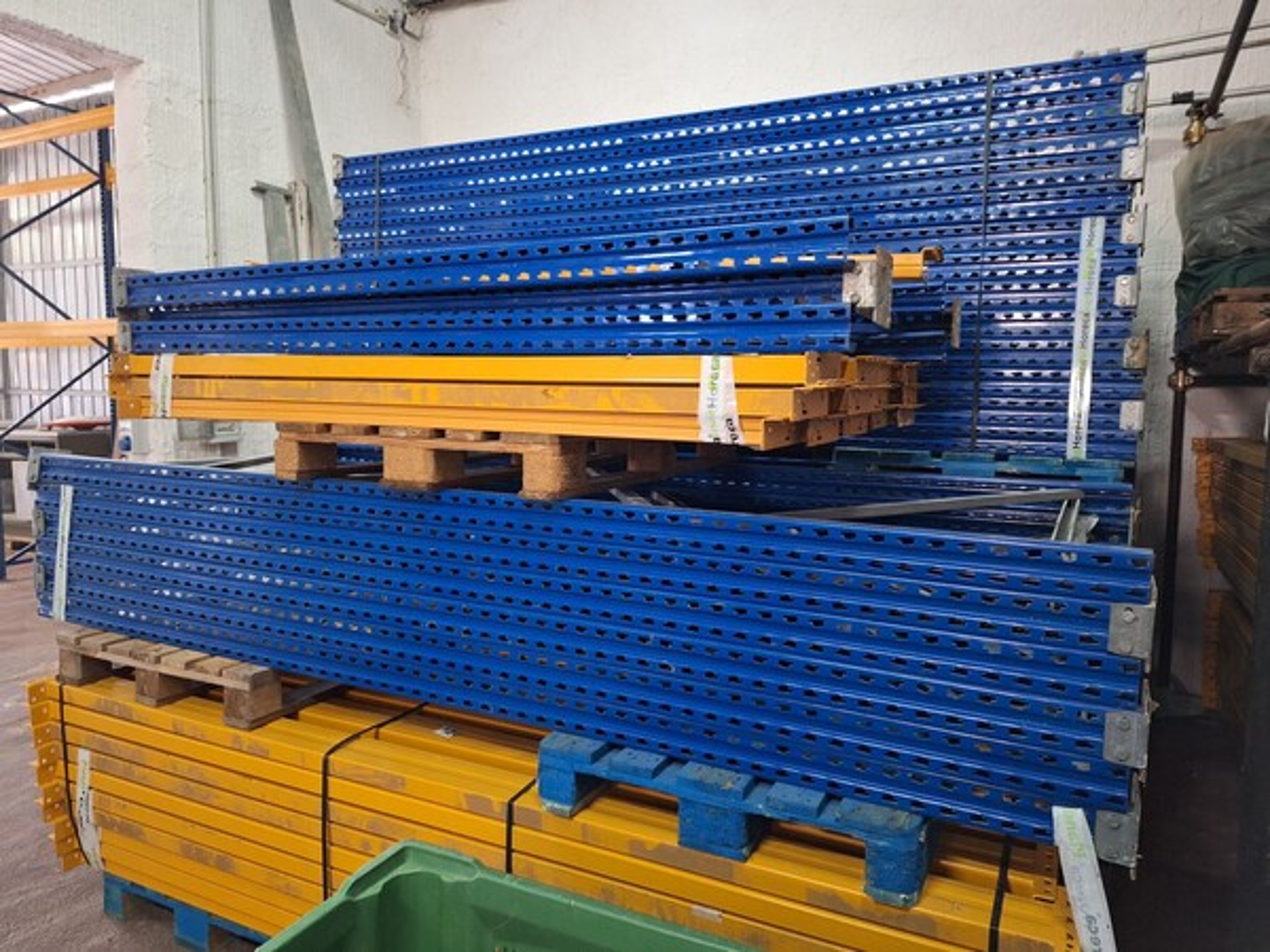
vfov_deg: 58.9
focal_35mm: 23
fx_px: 844
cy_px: 476
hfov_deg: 73.9
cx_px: 635
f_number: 1.8
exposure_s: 1/25
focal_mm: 5.54
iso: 320
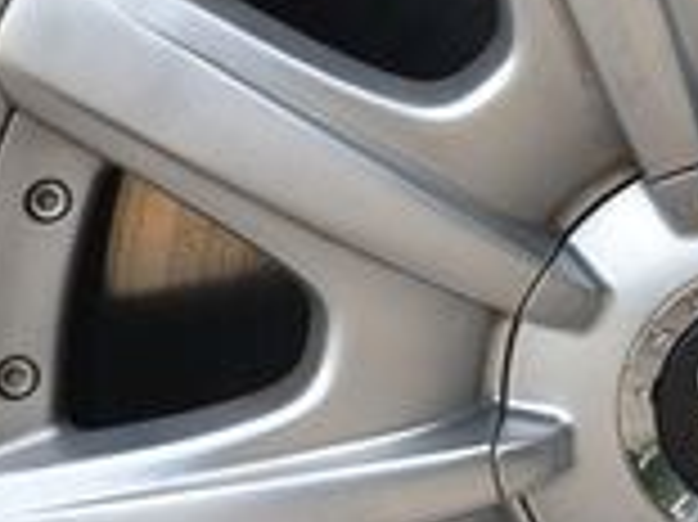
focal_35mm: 506
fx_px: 10195
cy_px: 243
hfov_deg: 3.9
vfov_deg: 2.9
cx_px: 689
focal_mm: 85
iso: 560
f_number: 8
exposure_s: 1/500
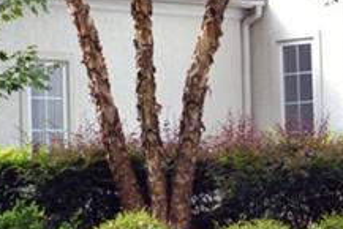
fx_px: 1621
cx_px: 254
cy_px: 26
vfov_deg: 8.1
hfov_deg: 12.0
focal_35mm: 170
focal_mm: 36
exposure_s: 1/160
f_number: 10
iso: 800
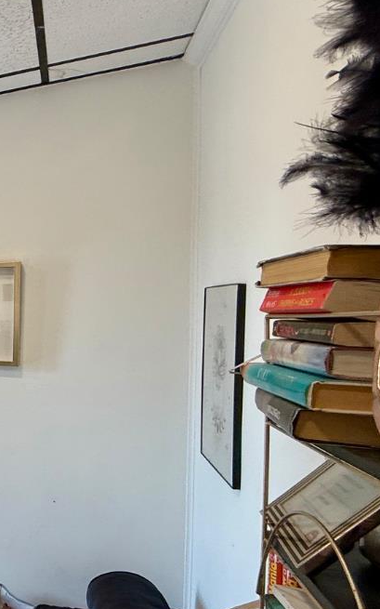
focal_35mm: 34
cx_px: -303
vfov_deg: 56.6
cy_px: 333
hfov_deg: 22.2
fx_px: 564
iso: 64
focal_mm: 2.22
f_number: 2.2
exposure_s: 1/120
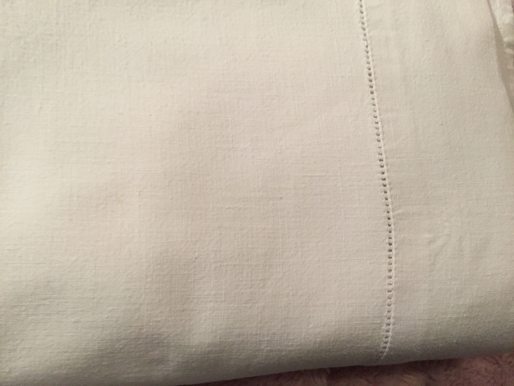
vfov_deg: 48.2
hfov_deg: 61.7
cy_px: 193
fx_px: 431
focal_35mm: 29
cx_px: 257
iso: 200
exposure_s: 1/33
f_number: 2.2
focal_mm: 4.15
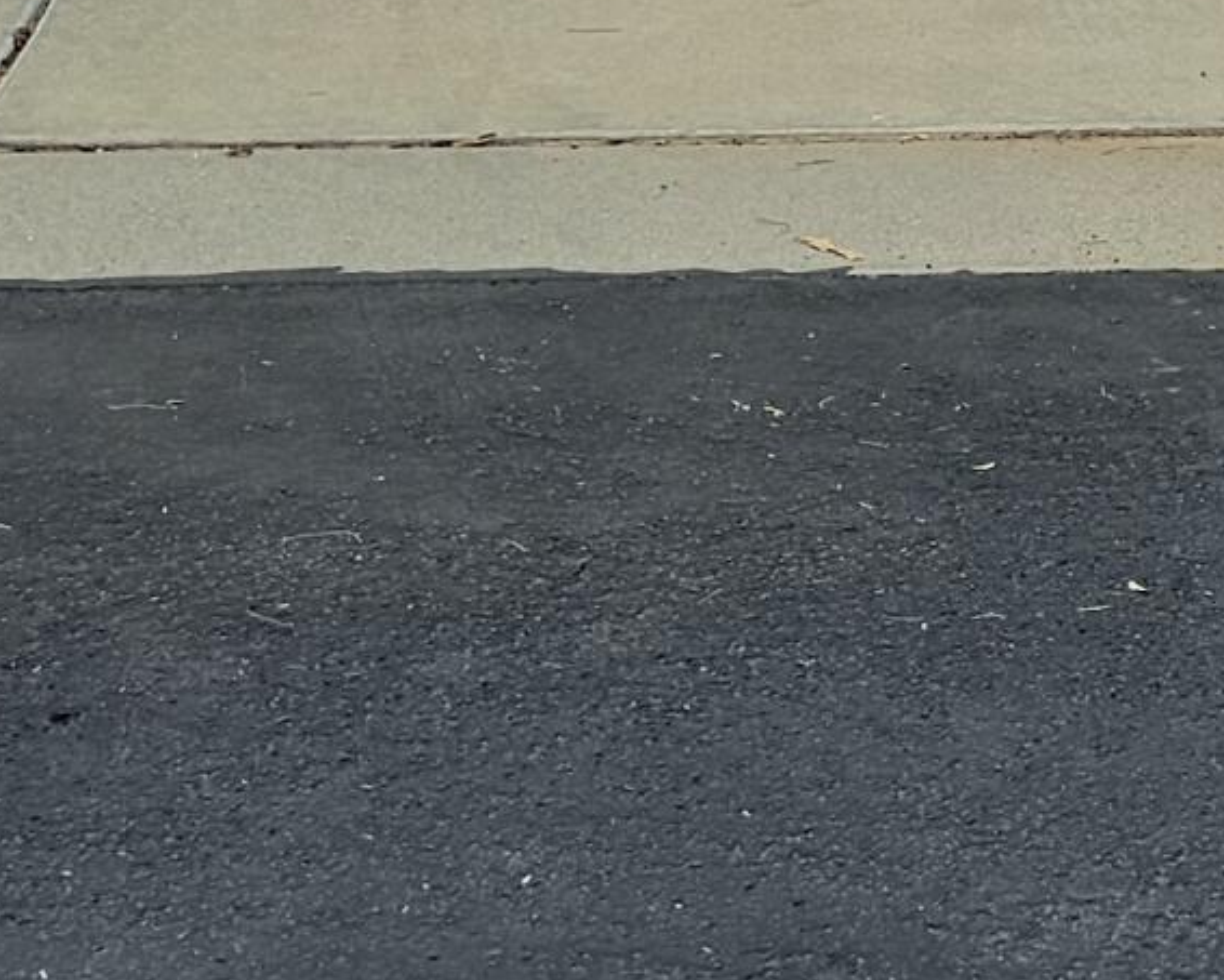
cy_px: -1097
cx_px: 1864
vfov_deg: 11.4
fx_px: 4312
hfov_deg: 14.9
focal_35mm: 119
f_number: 1.7
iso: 20
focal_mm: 6.3
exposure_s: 1/1154
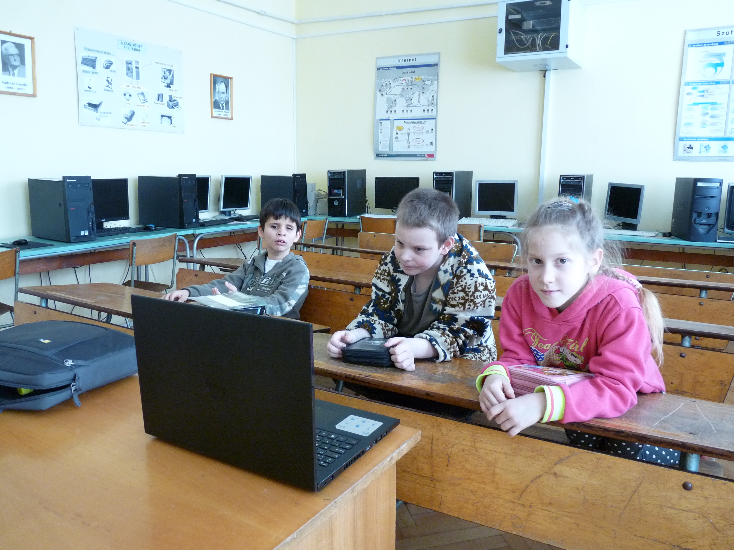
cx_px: 367
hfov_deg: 65.3
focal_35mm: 27
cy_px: 275
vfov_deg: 51.4
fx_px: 573
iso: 400
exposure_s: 1/30
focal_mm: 4.8
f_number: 2.8
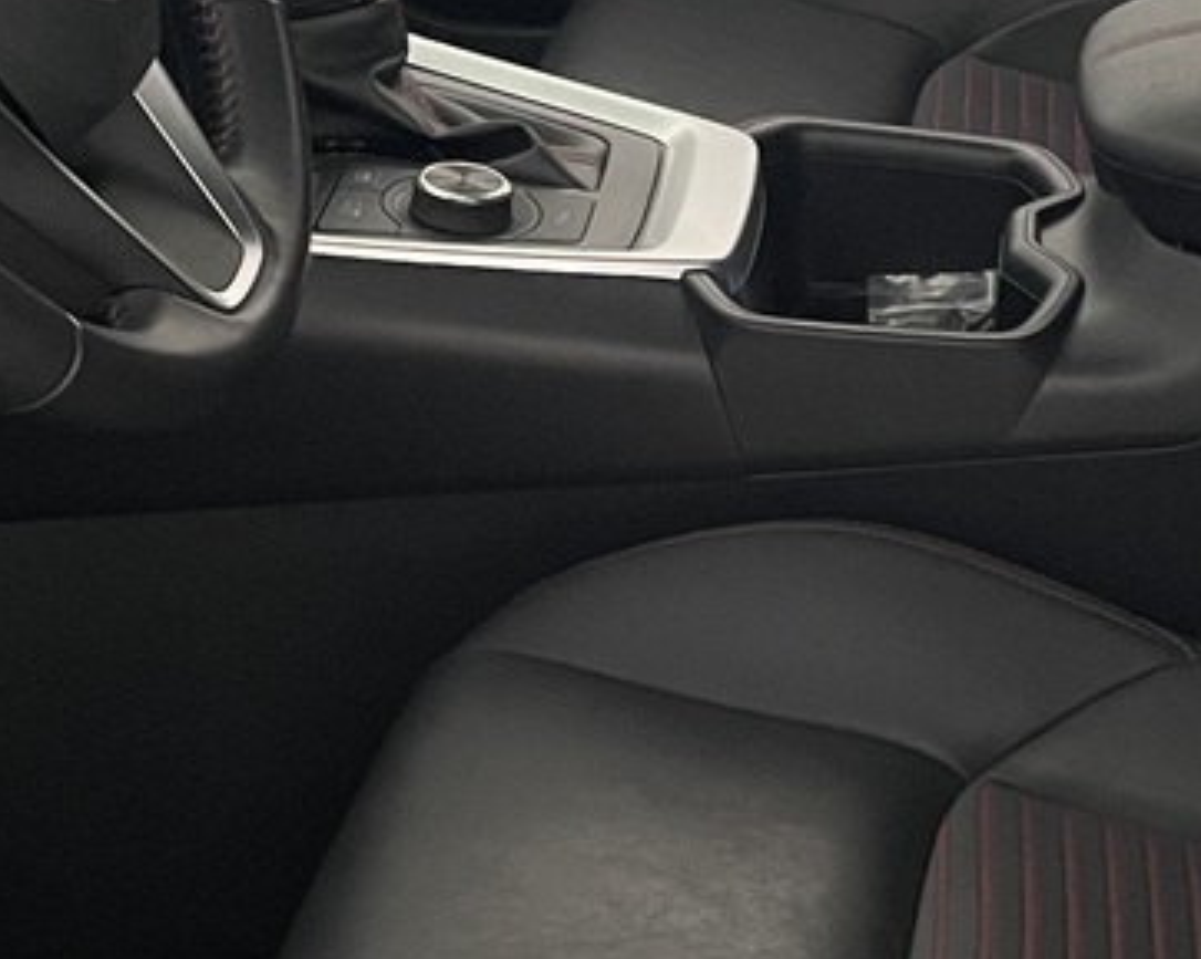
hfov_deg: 18.9
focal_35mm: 101
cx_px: 886
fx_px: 3587
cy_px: 375
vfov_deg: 15.2
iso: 320
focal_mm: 4.2
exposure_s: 1/50
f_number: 1.6
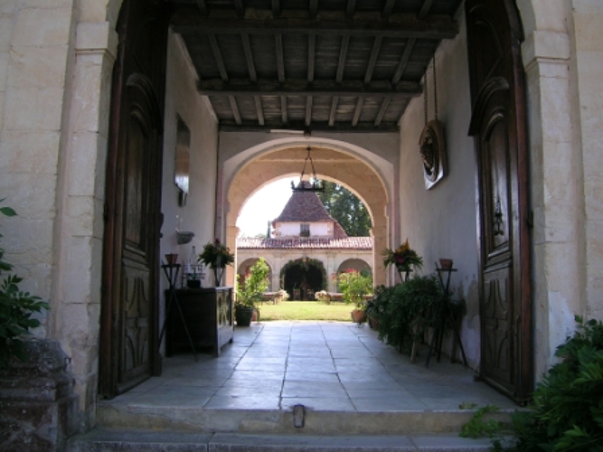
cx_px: 302
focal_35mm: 35
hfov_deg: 52.6
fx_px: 610
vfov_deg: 40.7
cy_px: 226
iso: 50
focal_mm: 5.4
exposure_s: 1/258
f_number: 2.8
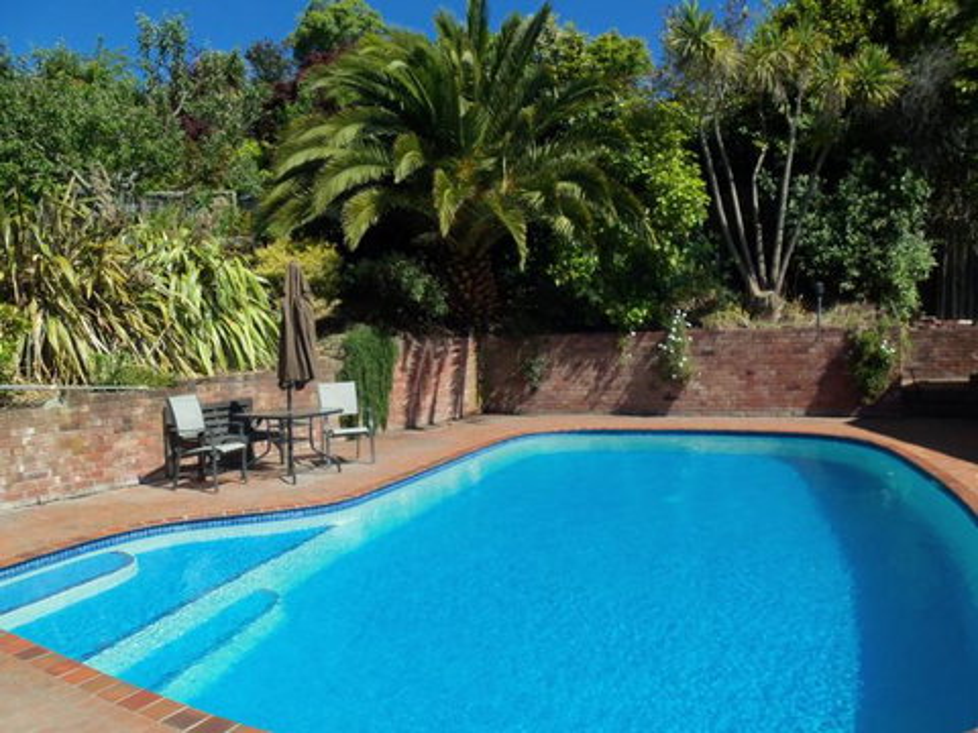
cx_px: 489
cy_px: 366
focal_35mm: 29
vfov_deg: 48.2
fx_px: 819
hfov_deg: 61.7
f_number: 8.6
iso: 80
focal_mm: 5.2
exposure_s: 1/200
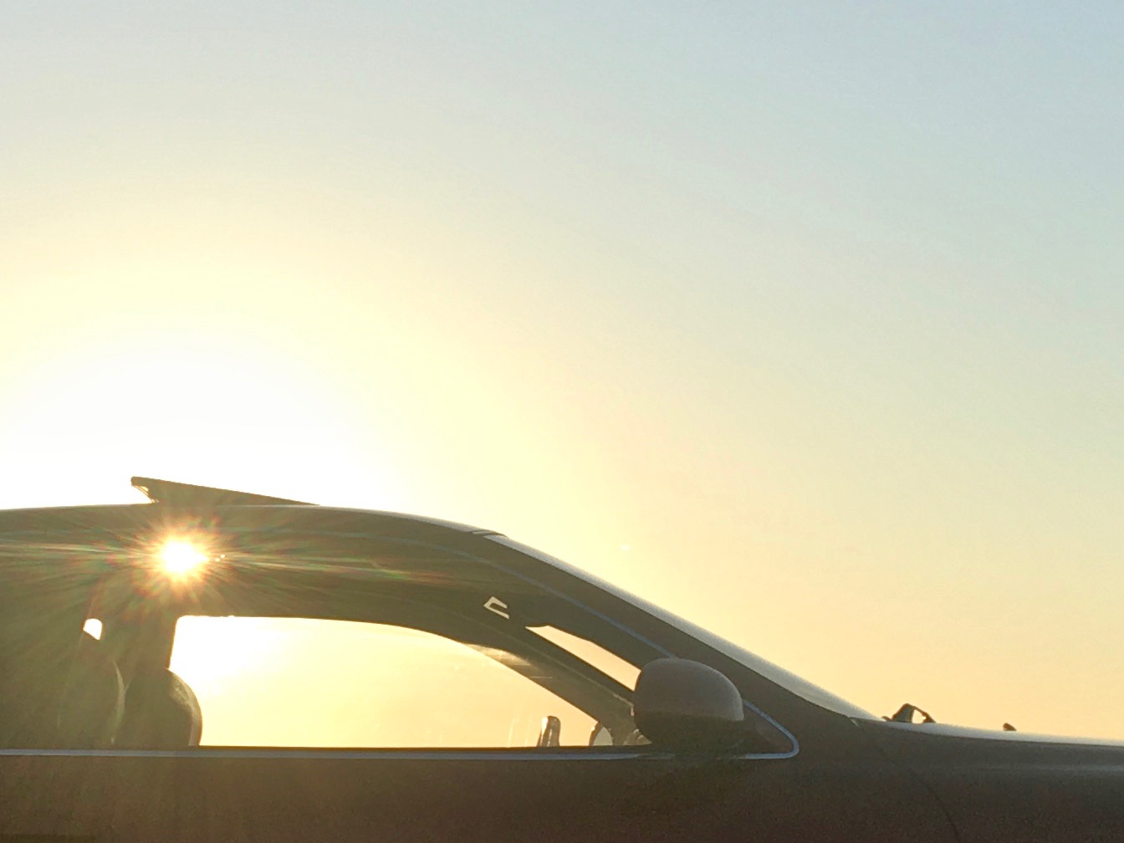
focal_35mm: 87
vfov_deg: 16.9
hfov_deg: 22.4
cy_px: 629
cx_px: 415
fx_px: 2825
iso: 25
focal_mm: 4.15
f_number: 2.2
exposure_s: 1/1166
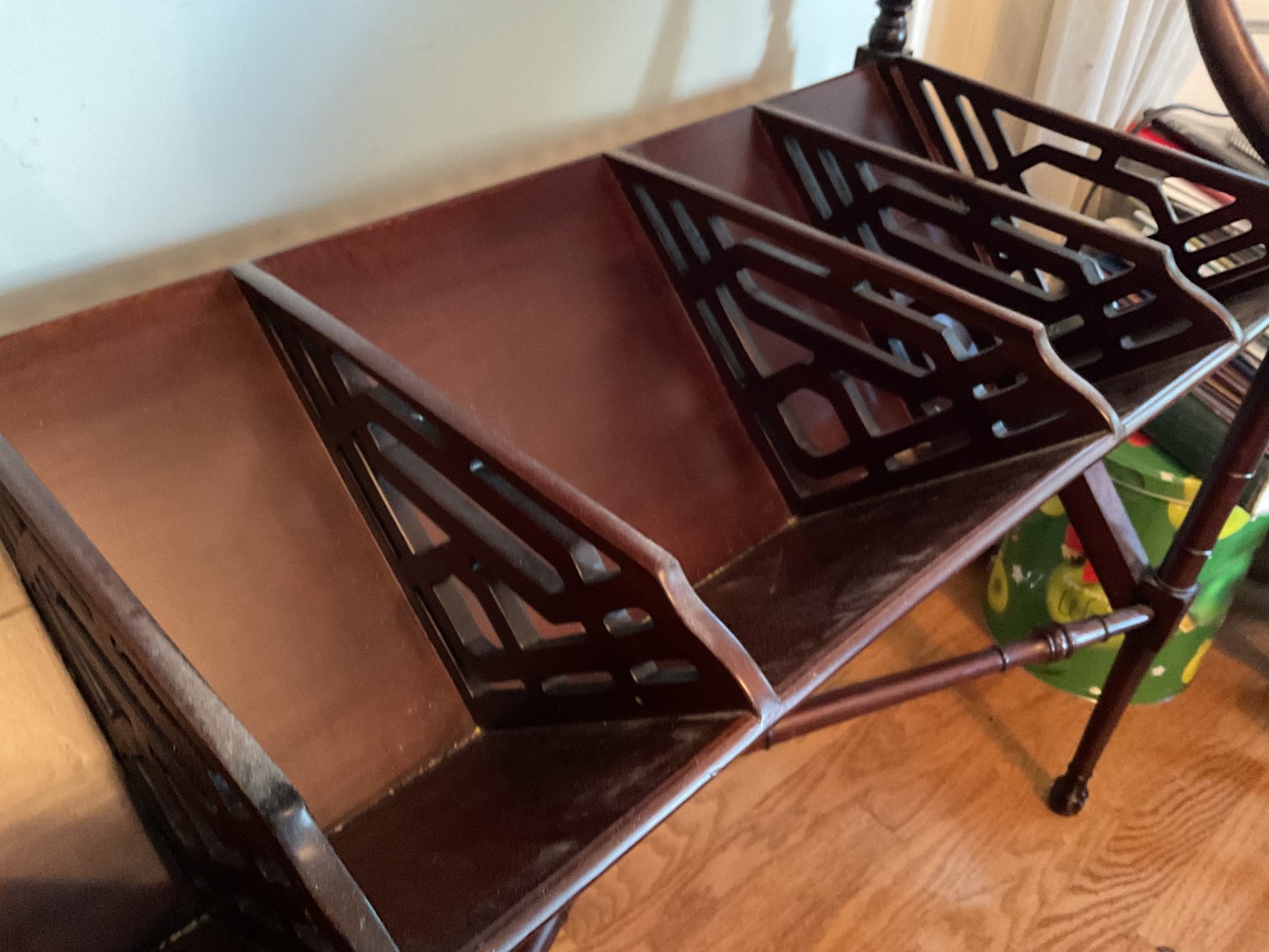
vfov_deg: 48.2
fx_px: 1063
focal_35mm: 29
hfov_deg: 61.7
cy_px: 476
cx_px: 634
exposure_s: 1/17
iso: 500
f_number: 1.8
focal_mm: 3
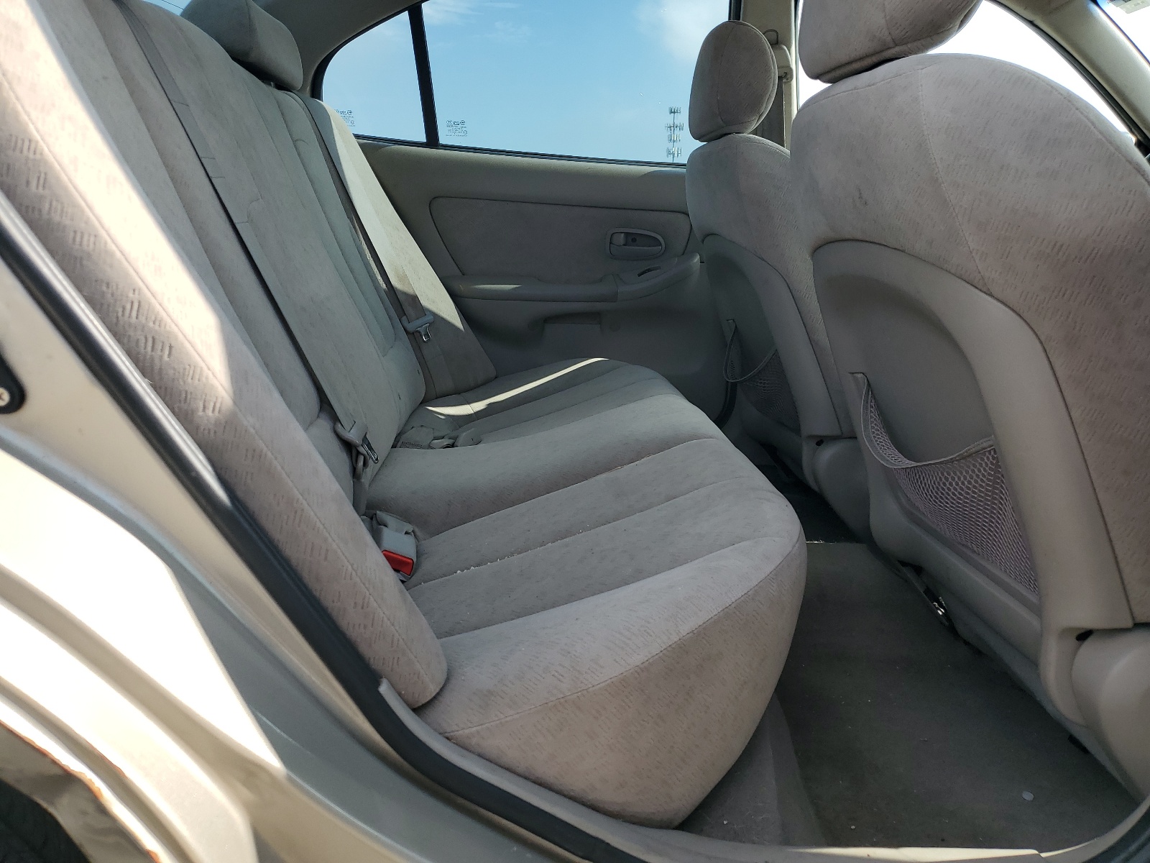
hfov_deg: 67.3
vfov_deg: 53.1
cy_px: 432
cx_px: 575
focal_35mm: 26
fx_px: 864
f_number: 1.5
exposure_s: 1/1111
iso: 50
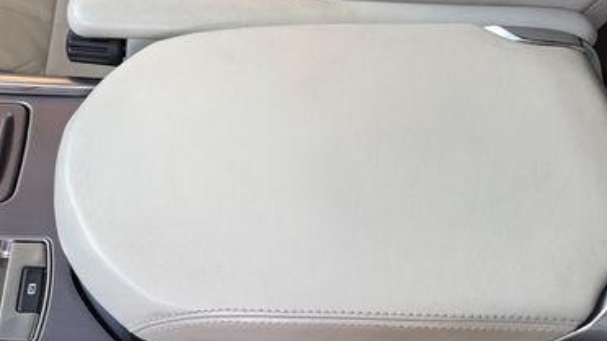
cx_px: 104
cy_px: 135
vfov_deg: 26.4
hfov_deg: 43.0
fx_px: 724
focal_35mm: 45
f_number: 1.78
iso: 80
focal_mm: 6.76
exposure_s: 1/100
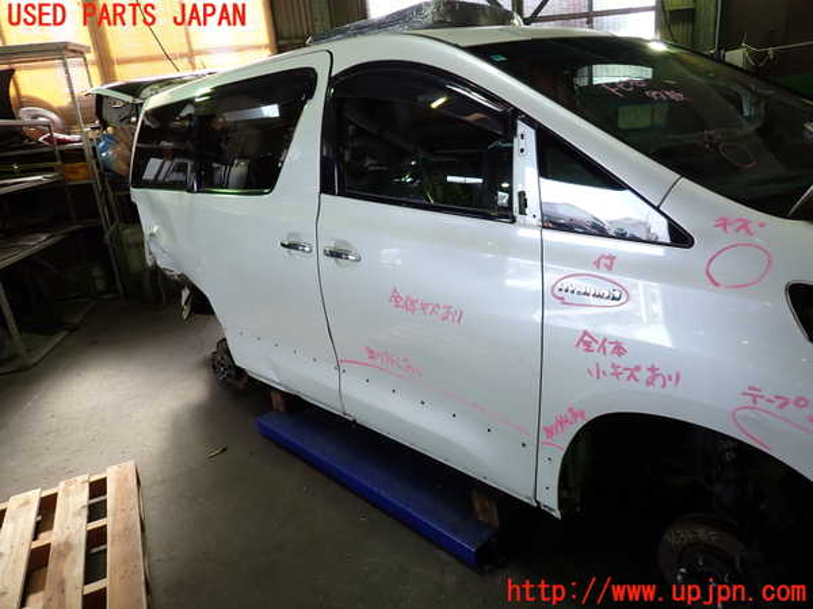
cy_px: 304
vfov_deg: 54.9
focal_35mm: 25
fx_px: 587
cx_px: 406
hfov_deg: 69.4
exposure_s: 1/60
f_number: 2
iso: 125
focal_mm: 4.5
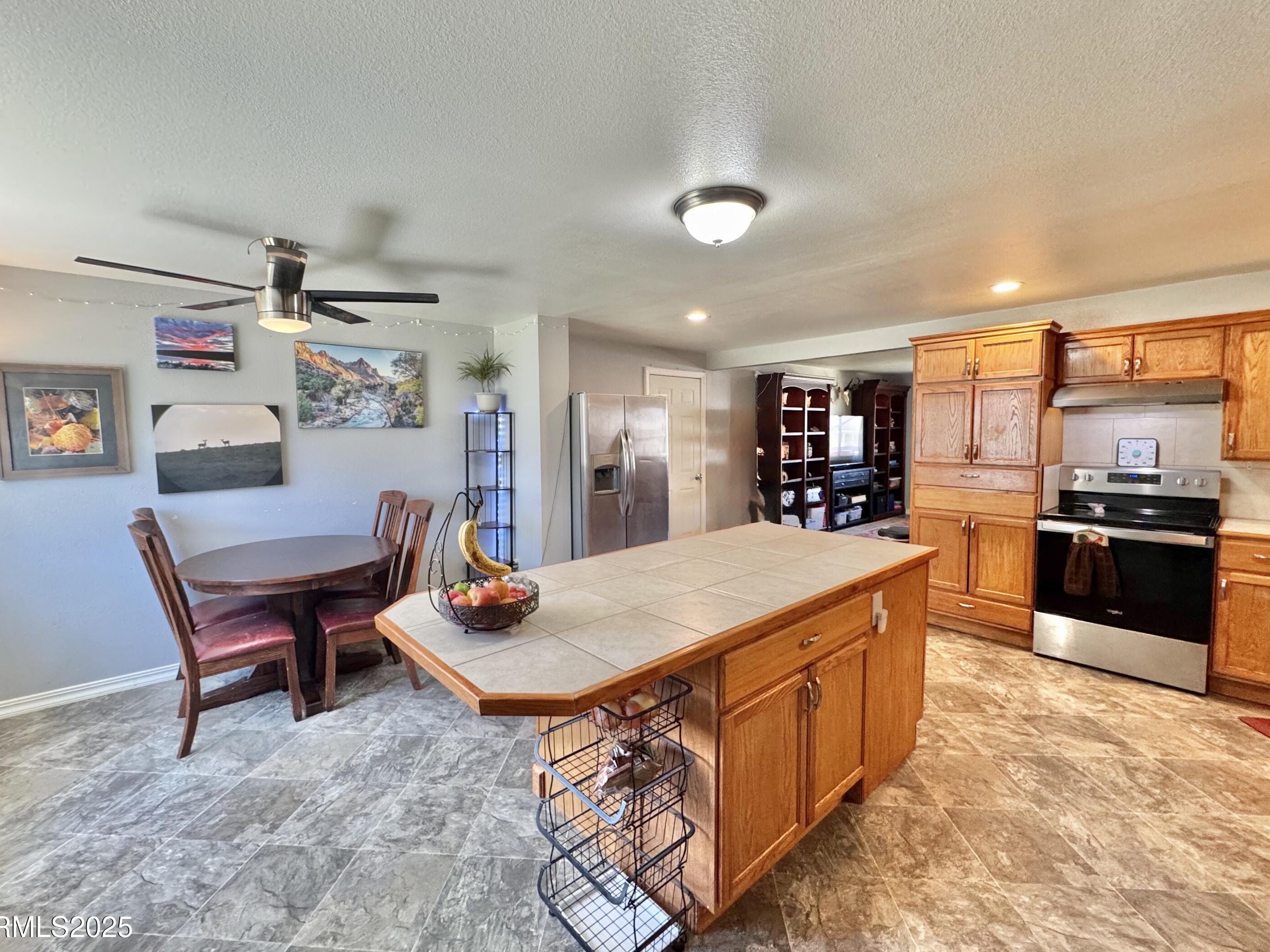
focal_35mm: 15
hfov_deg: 98.2
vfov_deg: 81.7
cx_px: 627
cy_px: 464
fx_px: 550
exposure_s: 1/120
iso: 250
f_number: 2.2
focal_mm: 2.22
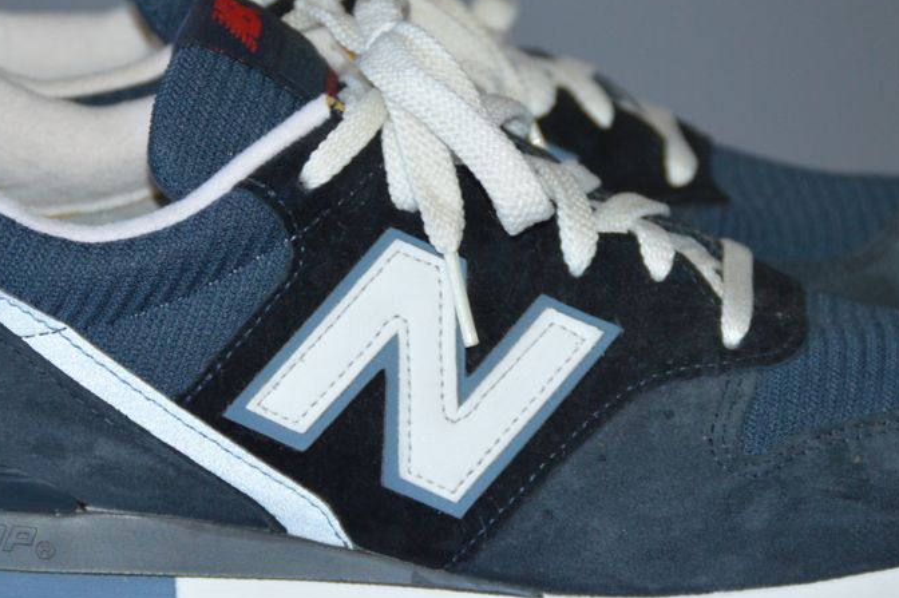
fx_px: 5215
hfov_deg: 9.8
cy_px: 239
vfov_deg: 6.6
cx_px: 360
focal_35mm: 209
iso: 720
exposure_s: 1/60
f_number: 4.5
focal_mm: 78
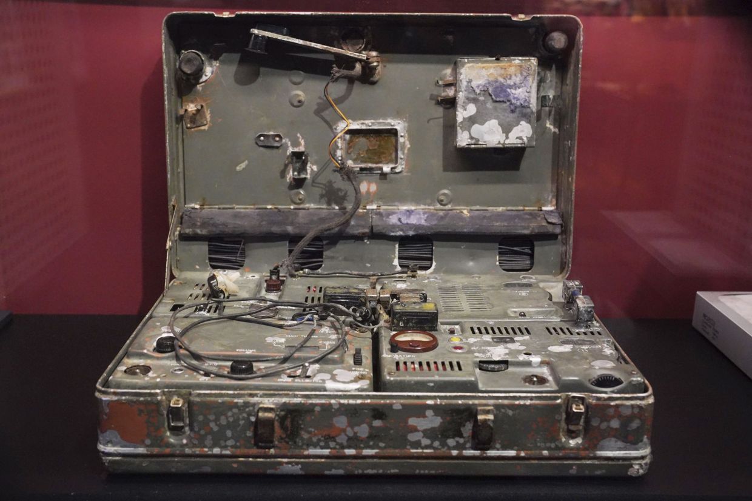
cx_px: 376
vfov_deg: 35.0
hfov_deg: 50.7
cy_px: 250
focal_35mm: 38
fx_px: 794
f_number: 5.6
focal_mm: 38
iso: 3200
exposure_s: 1/60
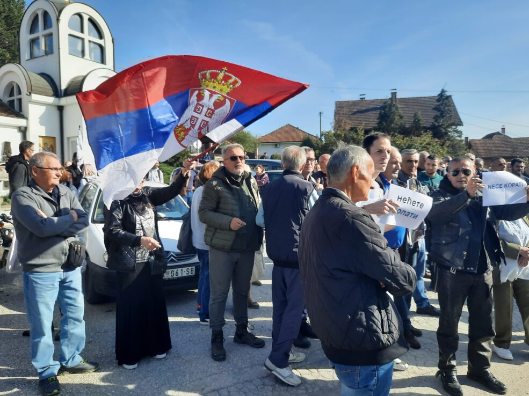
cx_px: 266
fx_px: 397
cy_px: 192
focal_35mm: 26
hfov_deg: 67.3
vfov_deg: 53.0
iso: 32
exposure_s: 1/733
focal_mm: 4.6
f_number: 2
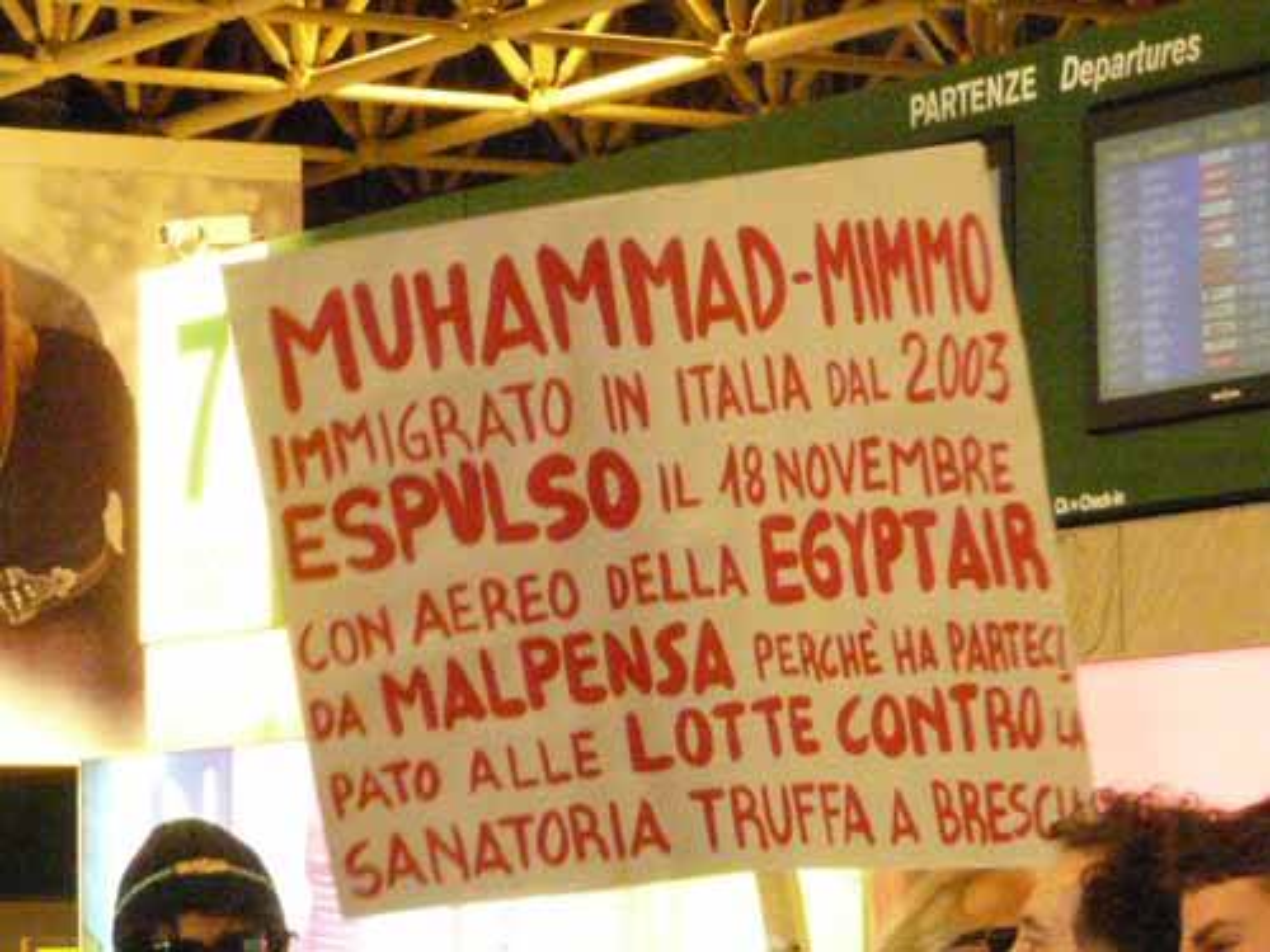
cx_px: 635
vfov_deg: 8.5
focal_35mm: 174
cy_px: 476
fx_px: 6384
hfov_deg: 11.4
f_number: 8
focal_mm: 18
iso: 1250
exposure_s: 1/20
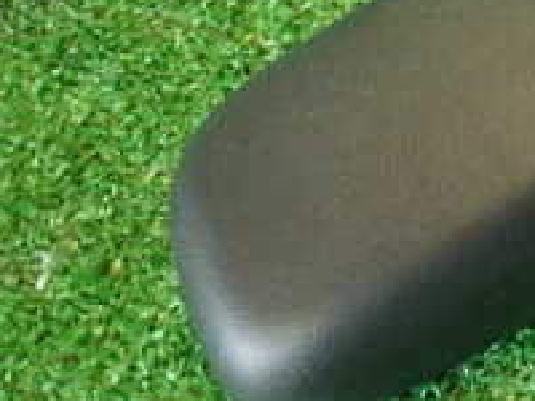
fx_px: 1391
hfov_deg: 19.2
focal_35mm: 90
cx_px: 794
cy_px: -99
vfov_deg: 15.7
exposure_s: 1/30
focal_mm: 5.4
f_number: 2.3
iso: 250
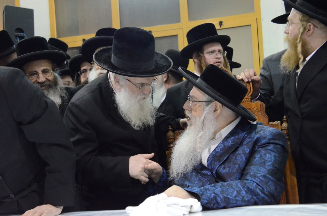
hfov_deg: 33.5
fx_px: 544
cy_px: 108
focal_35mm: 60
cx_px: 164
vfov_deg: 22.5
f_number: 5
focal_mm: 40
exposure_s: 1/80
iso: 5000
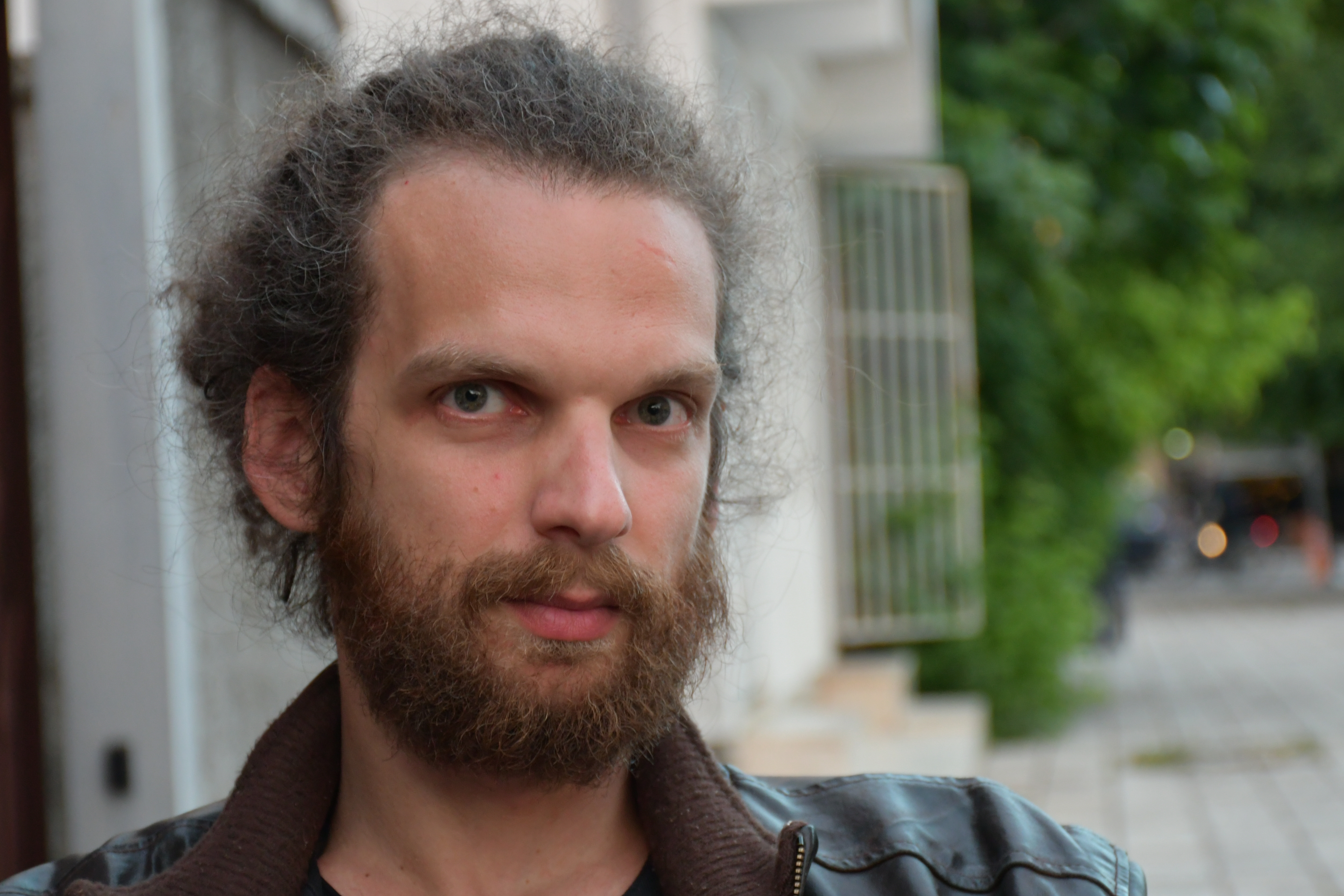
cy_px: 465
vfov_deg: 13.7
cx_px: 729
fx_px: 3733
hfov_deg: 20.4
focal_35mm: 100
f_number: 5
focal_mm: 60
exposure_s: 1/50
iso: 1250
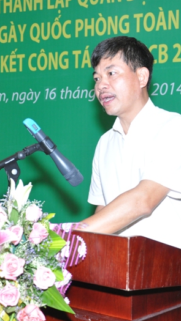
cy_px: 162
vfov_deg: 31.4
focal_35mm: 67
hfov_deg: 18.0
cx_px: 112
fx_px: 572
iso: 800
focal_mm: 28
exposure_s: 1/60
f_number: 4
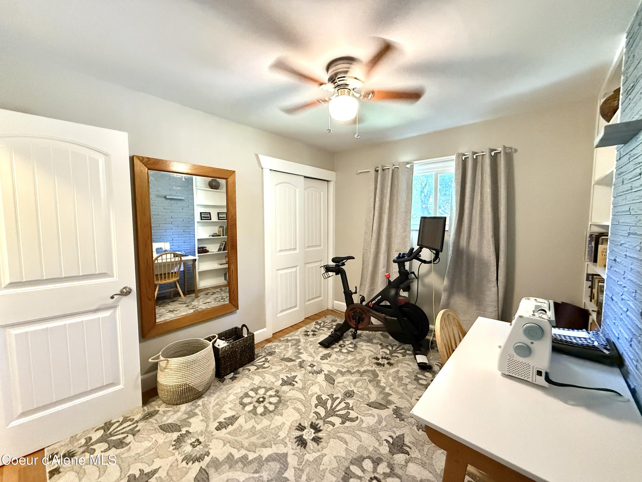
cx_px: 321
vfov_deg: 85.7
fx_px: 260
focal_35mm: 14
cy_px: 241
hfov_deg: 102.1
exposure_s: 1/60
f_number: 2.2
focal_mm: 2.22
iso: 1000
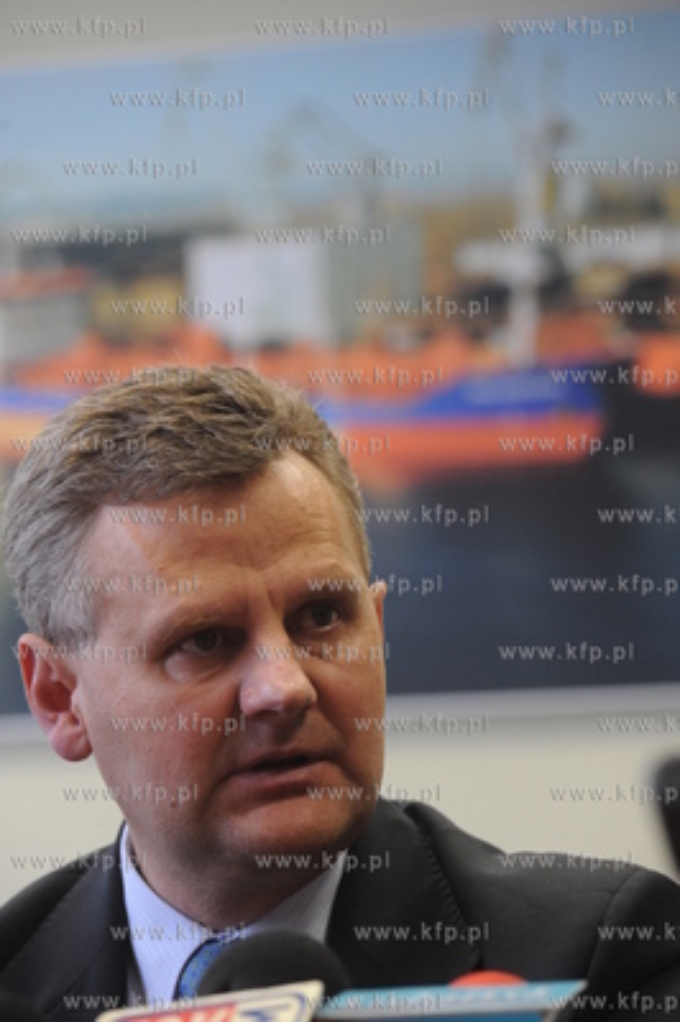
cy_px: 511
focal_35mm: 135
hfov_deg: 10.1
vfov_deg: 15.2
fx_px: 3831
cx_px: 340
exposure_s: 1/100
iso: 1600
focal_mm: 135
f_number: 5.6
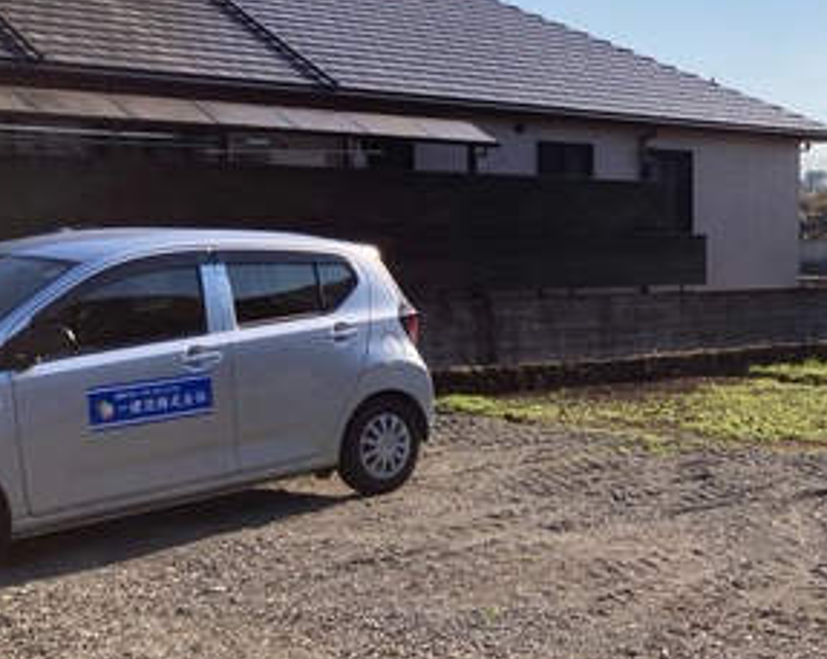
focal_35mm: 61
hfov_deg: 29.3
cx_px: 795
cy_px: 423
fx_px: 1492
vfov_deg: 24.9
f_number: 1.8
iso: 20
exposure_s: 1/3040
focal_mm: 3.99
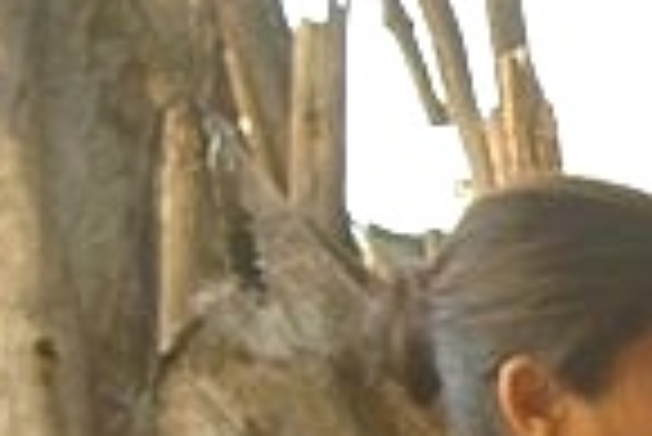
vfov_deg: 11.6
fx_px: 1795
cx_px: 1664
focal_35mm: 99
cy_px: 1014
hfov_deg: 13.4
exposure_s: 1/10
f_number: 4.5
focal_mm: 12
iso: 200
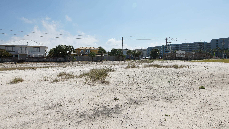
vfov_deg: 58.3
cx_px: 115
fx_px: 115
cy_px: 61
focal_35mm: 19
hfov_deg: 89.6
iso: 100
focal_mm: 12
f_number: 8
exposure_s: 1/400
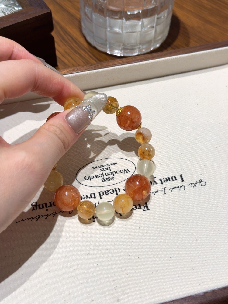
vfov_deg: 38.9
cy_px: 152
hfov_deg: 29.7
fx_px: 430
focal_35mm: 49
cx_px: 114
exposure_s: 1/100
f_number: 1.78
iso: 50
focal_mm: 6.76
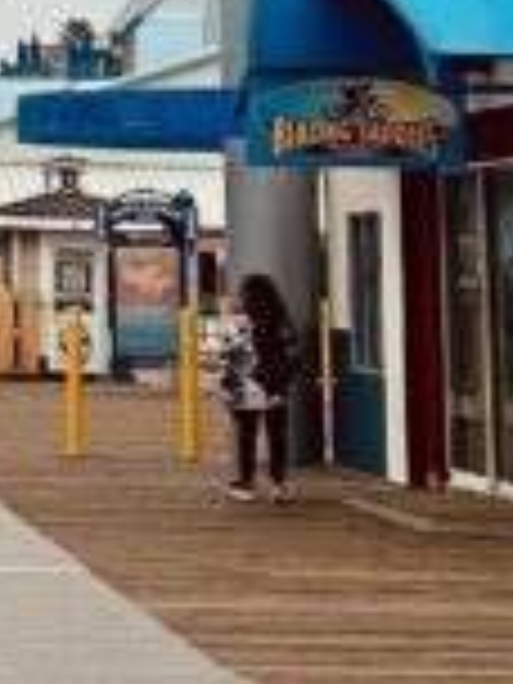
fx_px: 3458
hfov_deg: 8.1
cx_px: -486
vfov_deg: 11.0
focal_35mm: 175
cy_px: -248
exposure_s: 1/1468
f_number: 1.5
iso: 50
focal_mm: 5.7
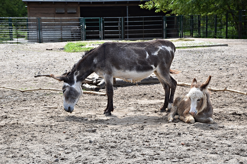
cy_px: 82
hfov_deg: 24.2
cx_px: 124
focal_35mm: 84
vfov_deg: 16.3
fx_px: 576
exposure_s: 1/250
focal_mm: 56
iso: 200
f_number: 8
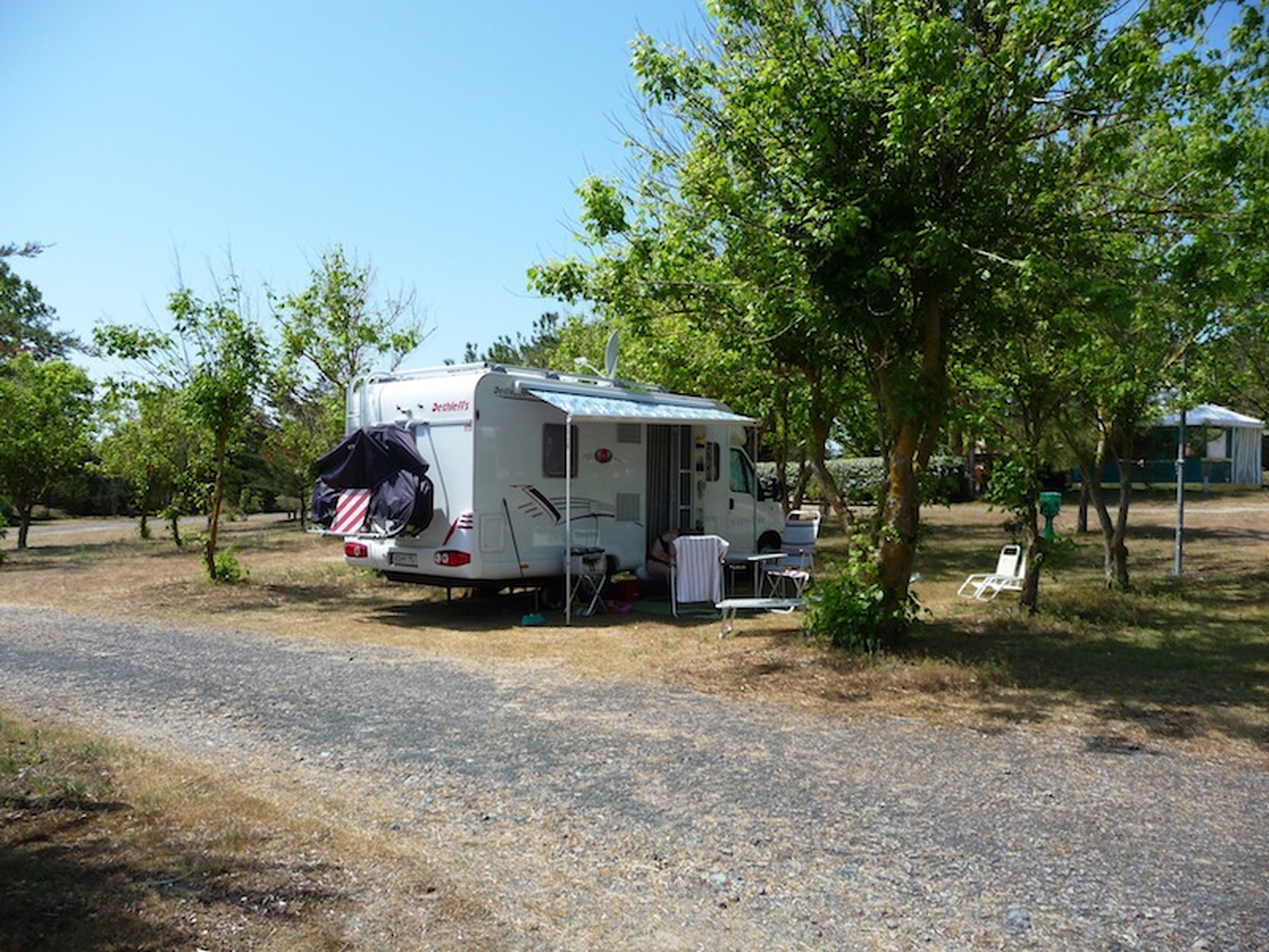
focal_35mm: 28
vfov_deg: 49.7
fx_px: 1026
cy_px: 476
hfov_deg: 63.4
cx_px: 634
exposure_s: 1/800
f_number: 3.3
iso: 100
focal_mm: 4.7
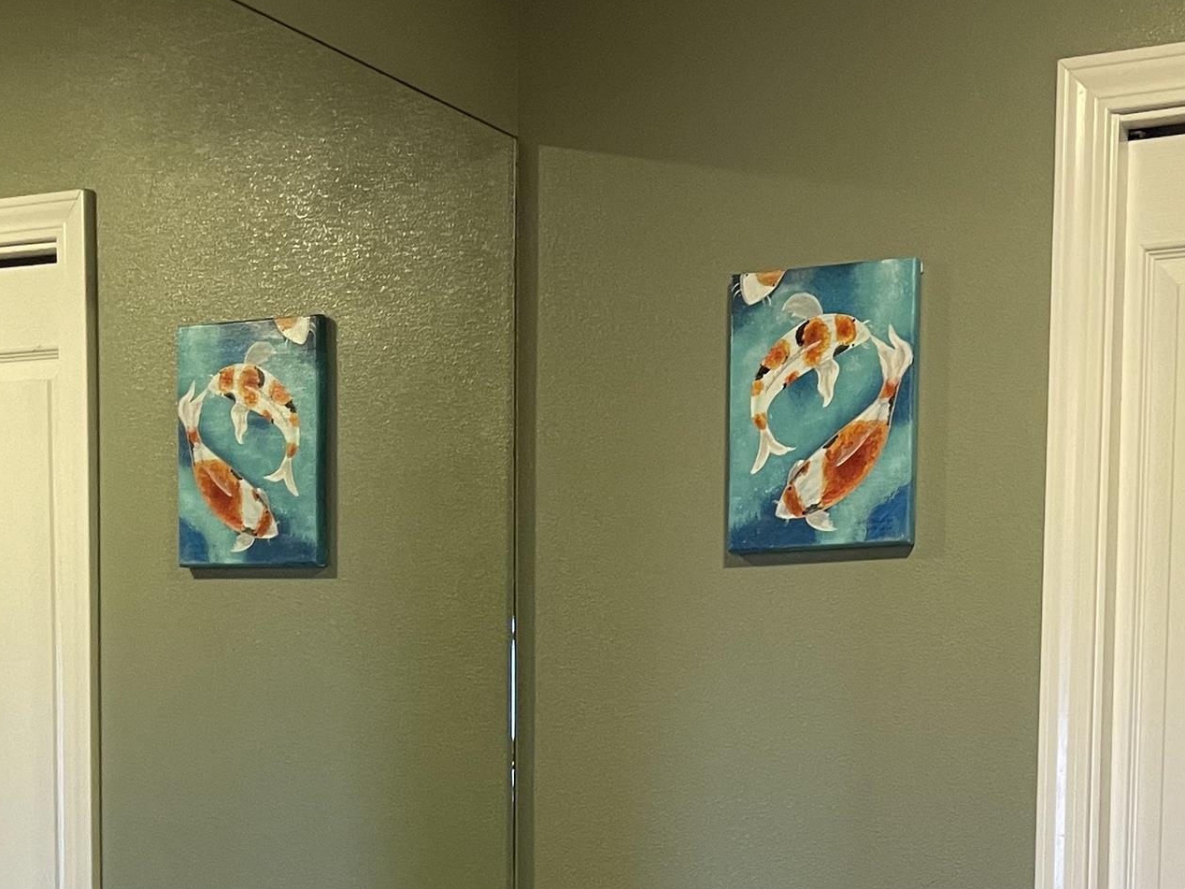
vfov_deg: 21.9
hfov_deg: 30.3
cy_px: 1004
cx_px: 854
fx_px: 2157
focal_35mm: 63
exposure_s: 1/60
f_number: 1.6
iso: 200
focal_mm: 5.1
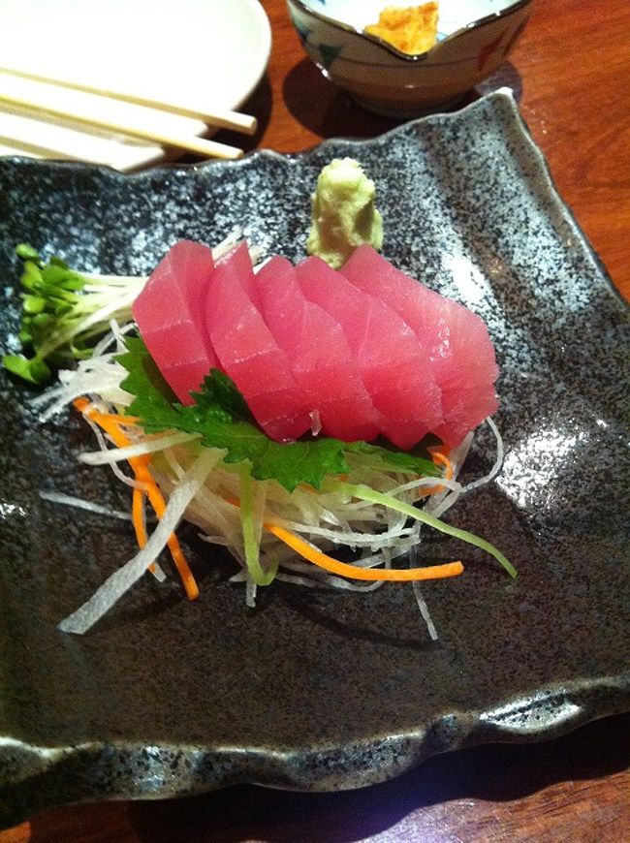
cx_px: 315
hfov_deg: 40.6
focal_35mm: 35
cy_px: 422
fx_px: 851
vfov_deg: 52.7
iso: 500
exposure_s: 1/15
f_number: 2.8
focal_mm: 3.85
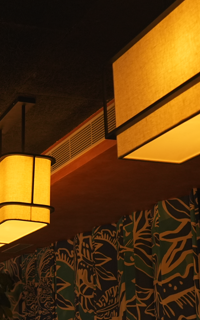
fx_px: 584
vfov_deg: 30.1
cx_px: -49
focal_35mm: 67
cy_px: 240
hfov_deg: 18.3
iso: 1600
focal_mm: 28
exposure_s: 1/160
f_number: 4
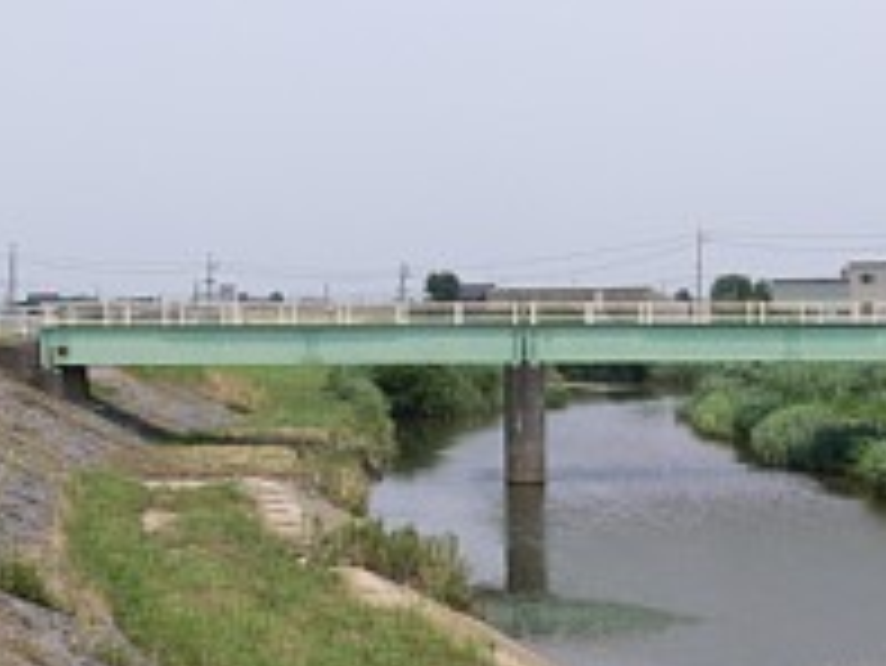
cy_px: 310
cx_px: 751
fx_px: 2023
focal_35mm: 79
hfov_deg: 24.2
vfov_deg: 18.7
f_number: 5.6
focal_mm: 8.2
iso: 80
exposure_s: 1/400
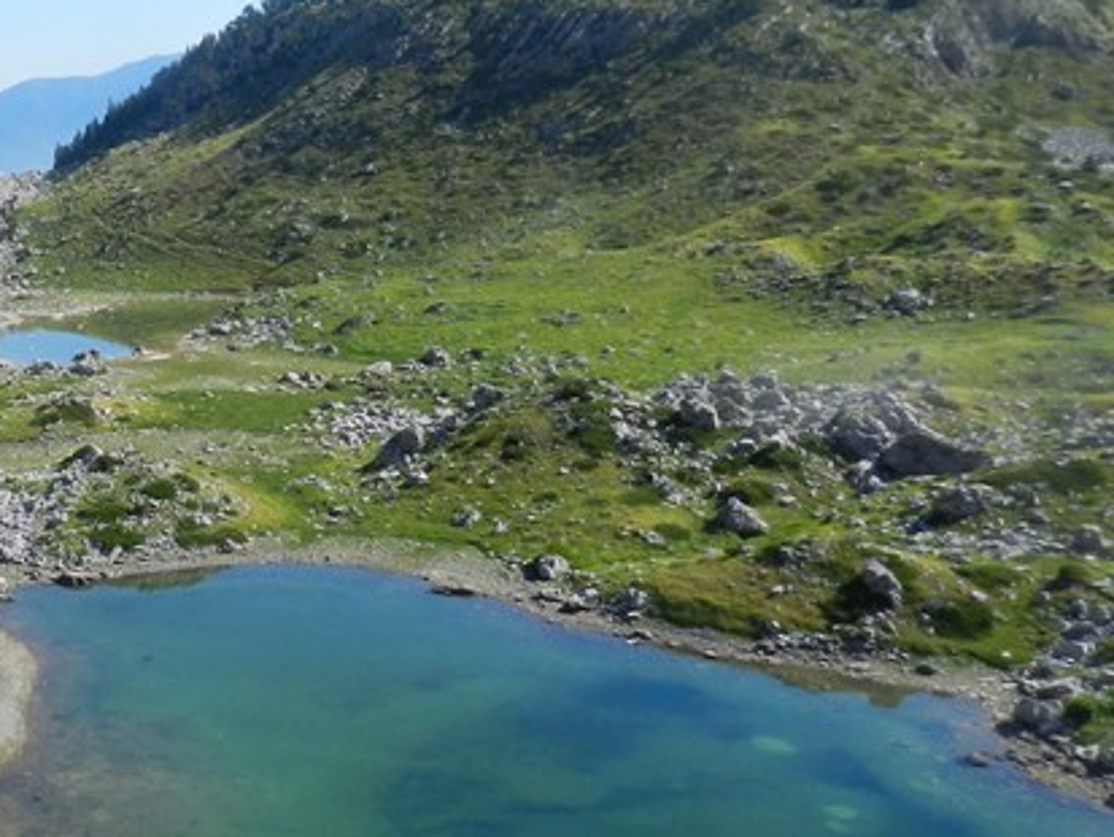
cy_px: 254
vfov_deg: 25.5
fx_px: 1835
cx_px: 111
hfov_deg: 32.1
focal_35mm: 57
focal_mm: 4
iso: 160
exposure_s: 1/800
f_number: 4
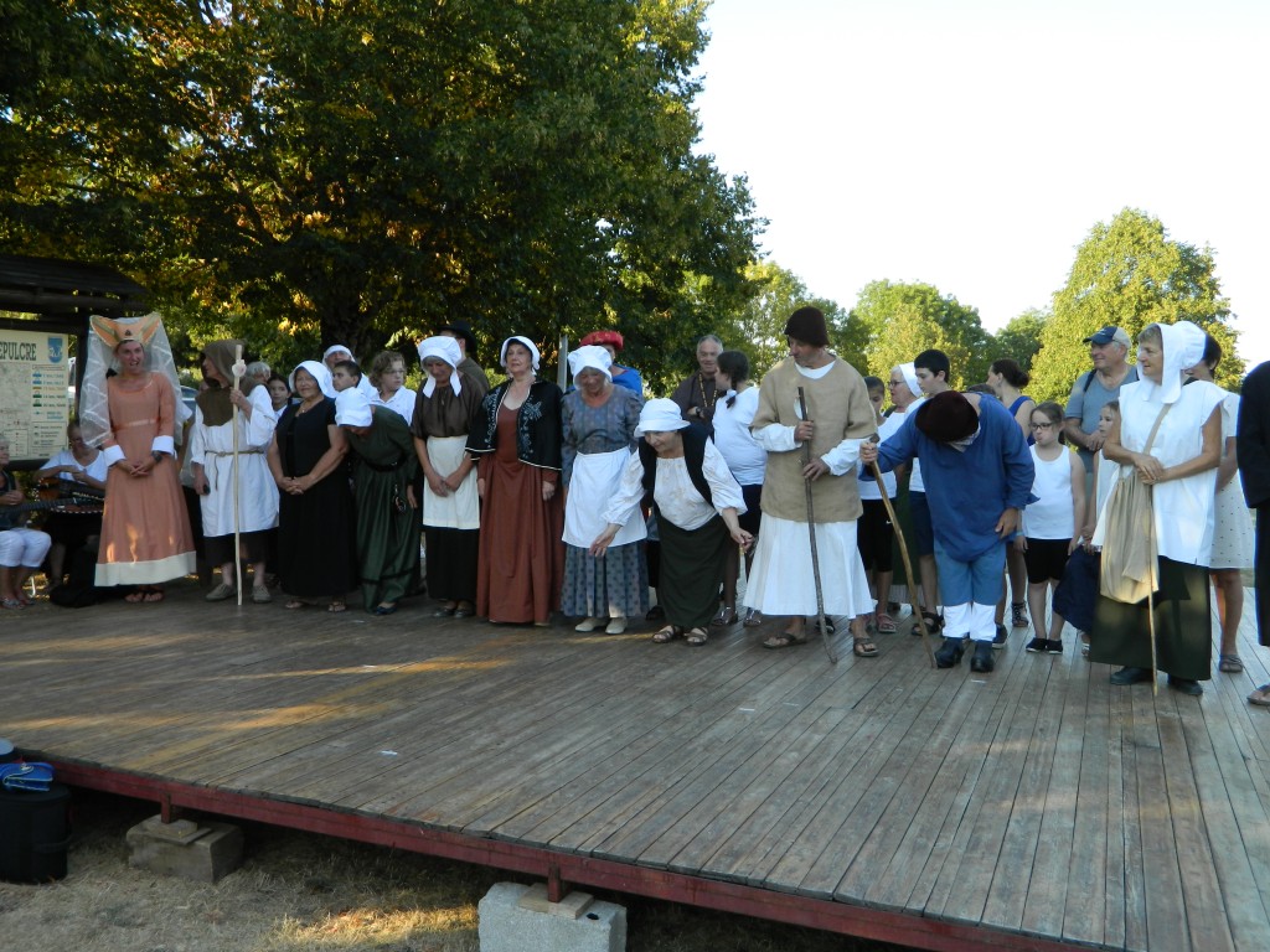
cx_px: 635
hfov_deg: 58.4
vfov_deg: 45.4
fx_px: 1137
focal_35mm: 31
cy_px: 476
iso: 80
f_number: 3.2
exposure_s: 1/160
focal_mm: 5.6
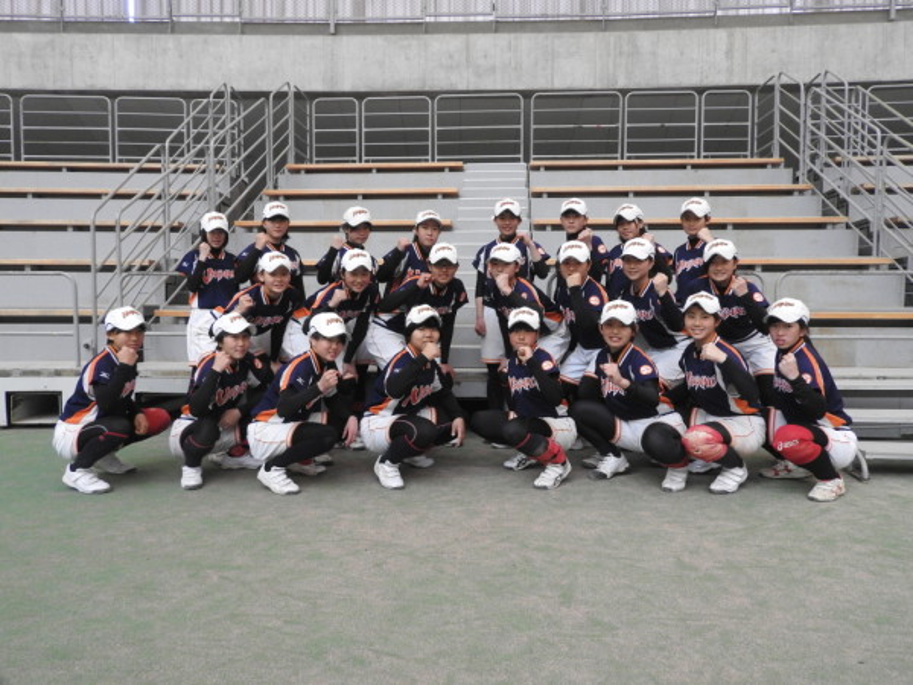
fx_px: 739
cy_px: 342
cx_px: 456
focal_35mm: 28
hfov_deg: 63.4
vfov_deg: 49.7
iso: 400
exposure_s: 1/30
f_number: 3.5
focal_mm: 5
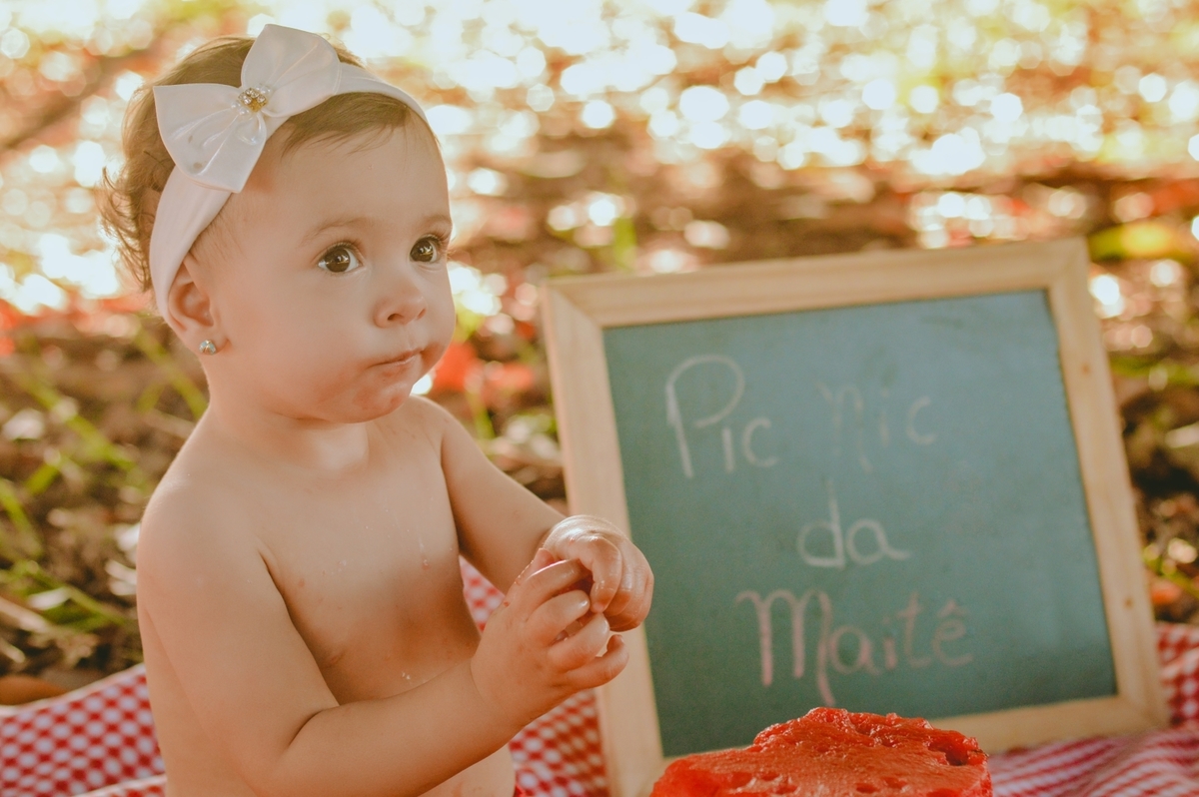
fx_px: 2496
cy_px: 398
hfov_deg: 27.0
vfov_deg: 18.2
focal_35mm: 75
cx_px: 600
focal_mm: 50
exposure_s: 1/400
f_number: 3.5
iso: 800
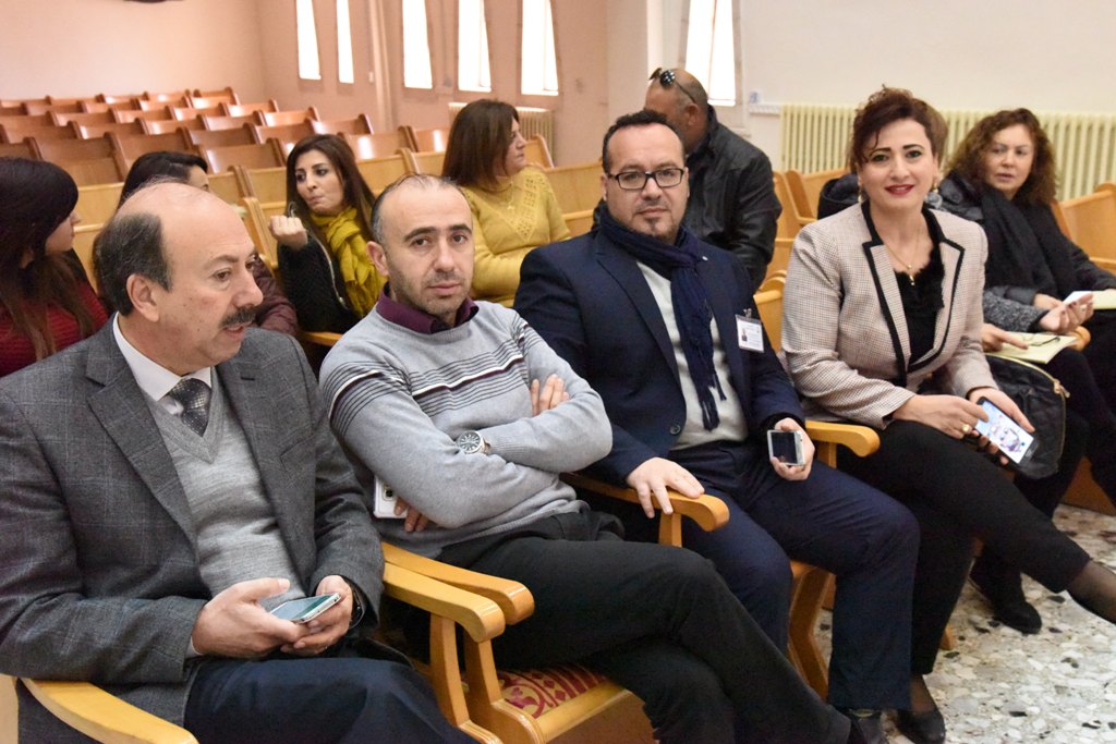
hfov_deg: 44.5
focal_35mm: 44
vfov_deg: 30.5
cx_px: 558
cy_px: 372
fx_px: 1364
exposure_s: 1/320
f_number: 9
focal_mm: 44
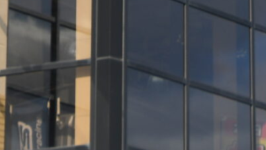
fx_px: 2257
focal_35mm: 320
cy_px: -362
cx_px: 138
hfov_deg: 6.7
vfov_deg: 3.7
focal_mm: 32
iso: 100
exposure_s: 1/250
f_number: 11
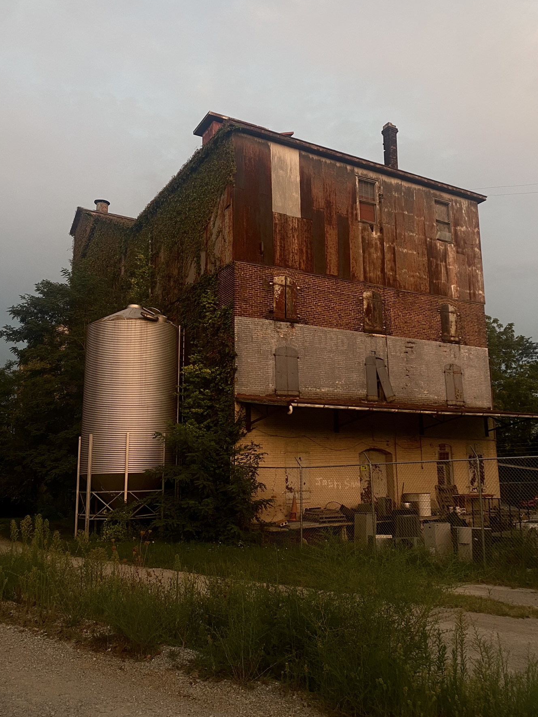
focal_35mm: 30
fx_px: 622
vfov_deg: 60.0
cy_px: 349
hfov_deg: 46.8
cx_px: 278
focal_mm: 4.25
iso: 160
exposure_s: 1/60
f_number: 1.8
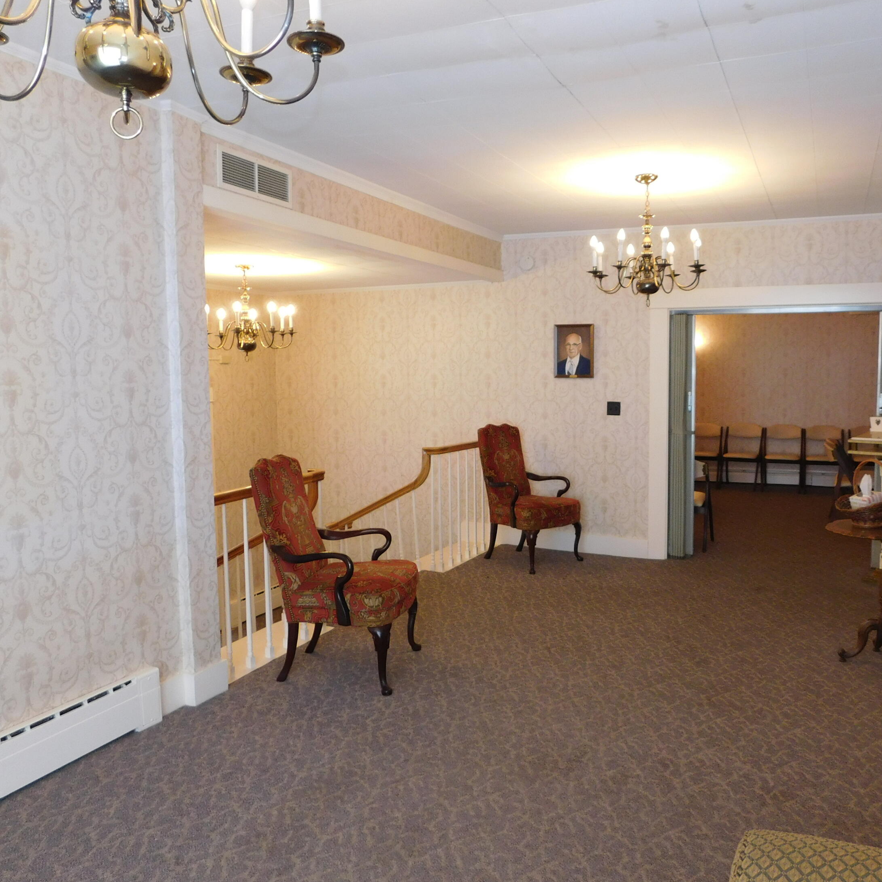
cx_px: 523
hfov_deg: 56.9
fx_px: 807
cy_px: 440
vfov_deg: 57.3
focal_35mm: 28
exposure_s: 1/30
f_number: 3
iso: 200
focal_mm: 4
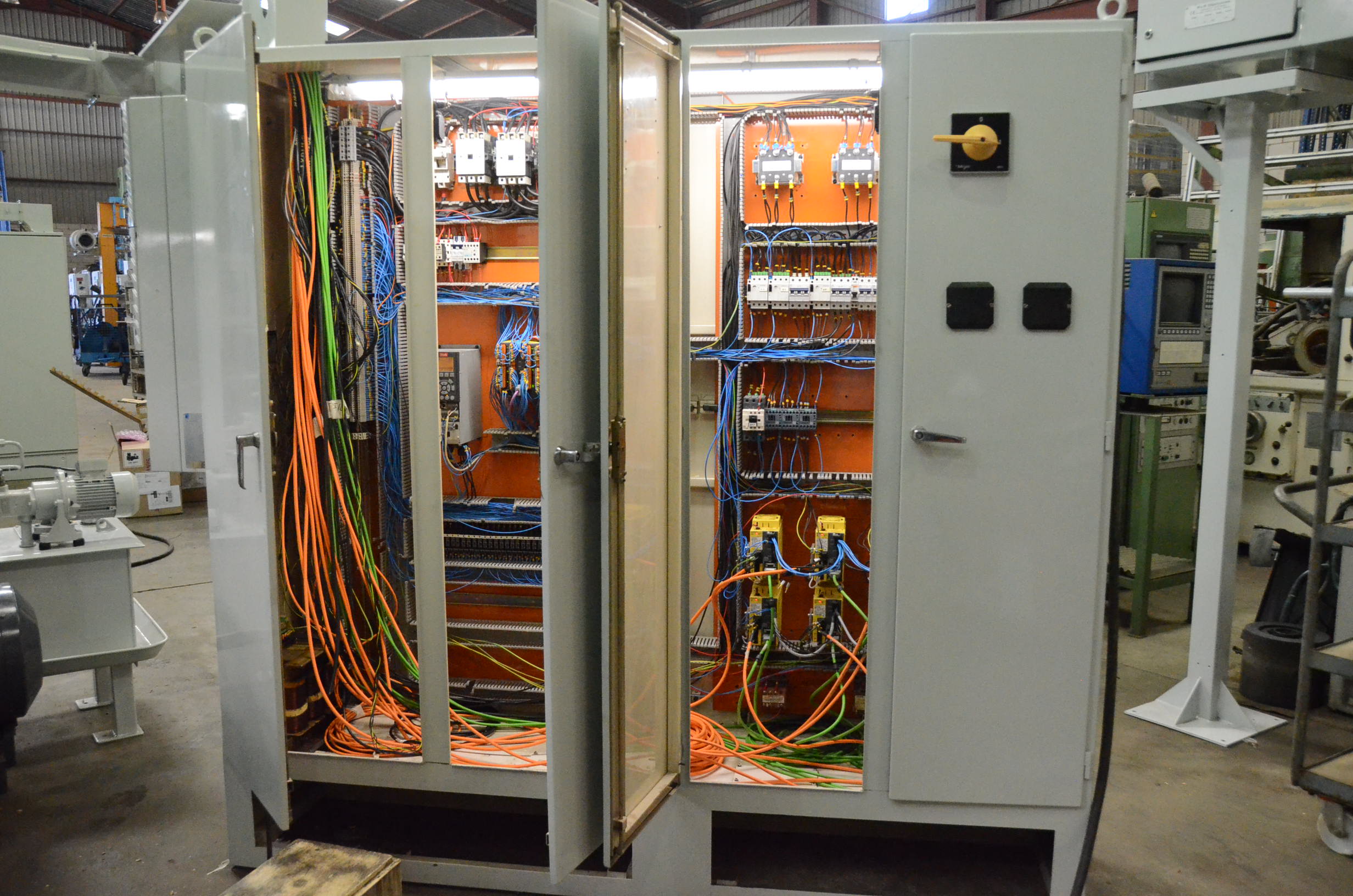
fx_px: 1125
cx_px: 676
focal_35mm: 30
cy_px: 448
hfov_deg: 62.0
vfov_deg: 43.4
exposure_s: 1/500
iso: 6400
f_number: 3.5
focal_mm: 20
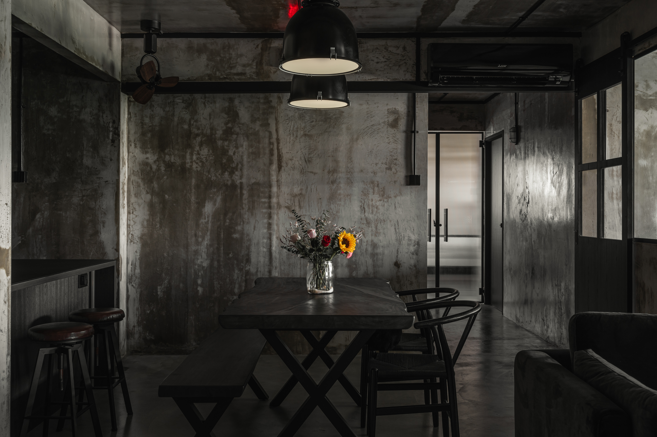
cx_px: 328
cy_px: 218
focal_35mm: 36
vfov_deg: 36.8
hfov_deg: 53.2
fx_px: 657
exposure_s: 1/1.25
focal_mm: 36
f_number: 9
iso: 100
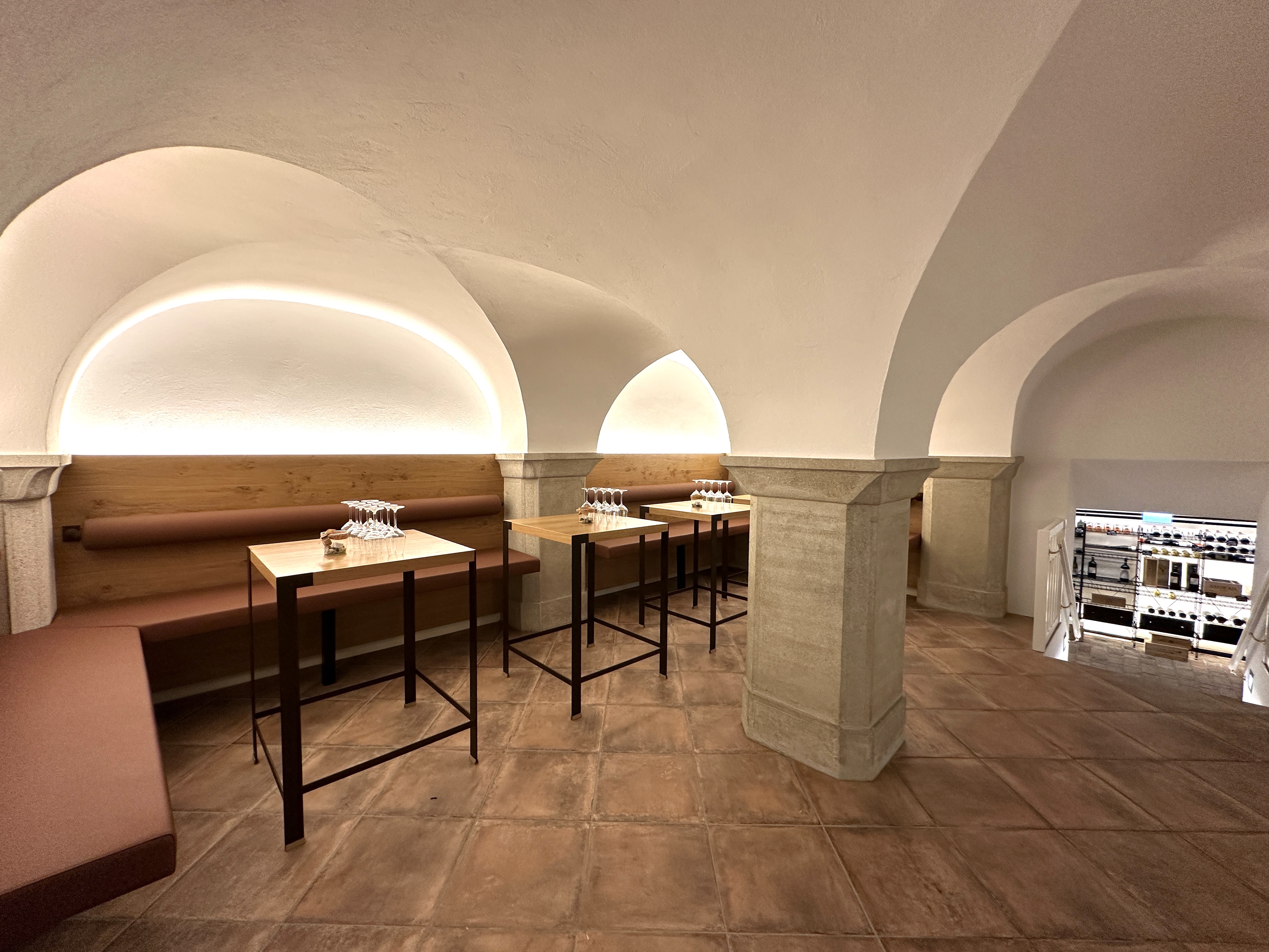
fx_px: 513
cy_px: 476
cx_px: 634
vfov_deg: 85.7
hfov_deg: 102.1
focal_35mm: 14
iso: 160
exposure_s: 1/50
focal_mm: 2.22
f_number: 2.2
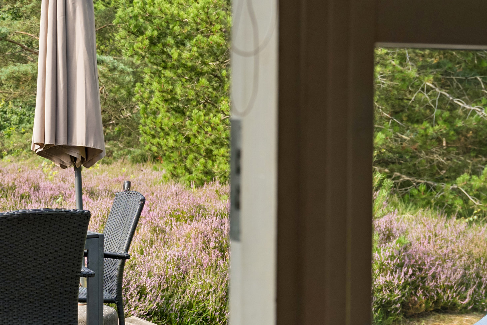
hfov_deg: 25.2
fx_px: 1055
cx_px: 47
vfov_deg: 17.5
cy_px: 144
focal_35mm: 78
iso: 400
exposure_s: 1/640
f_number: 5.6
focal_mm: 38
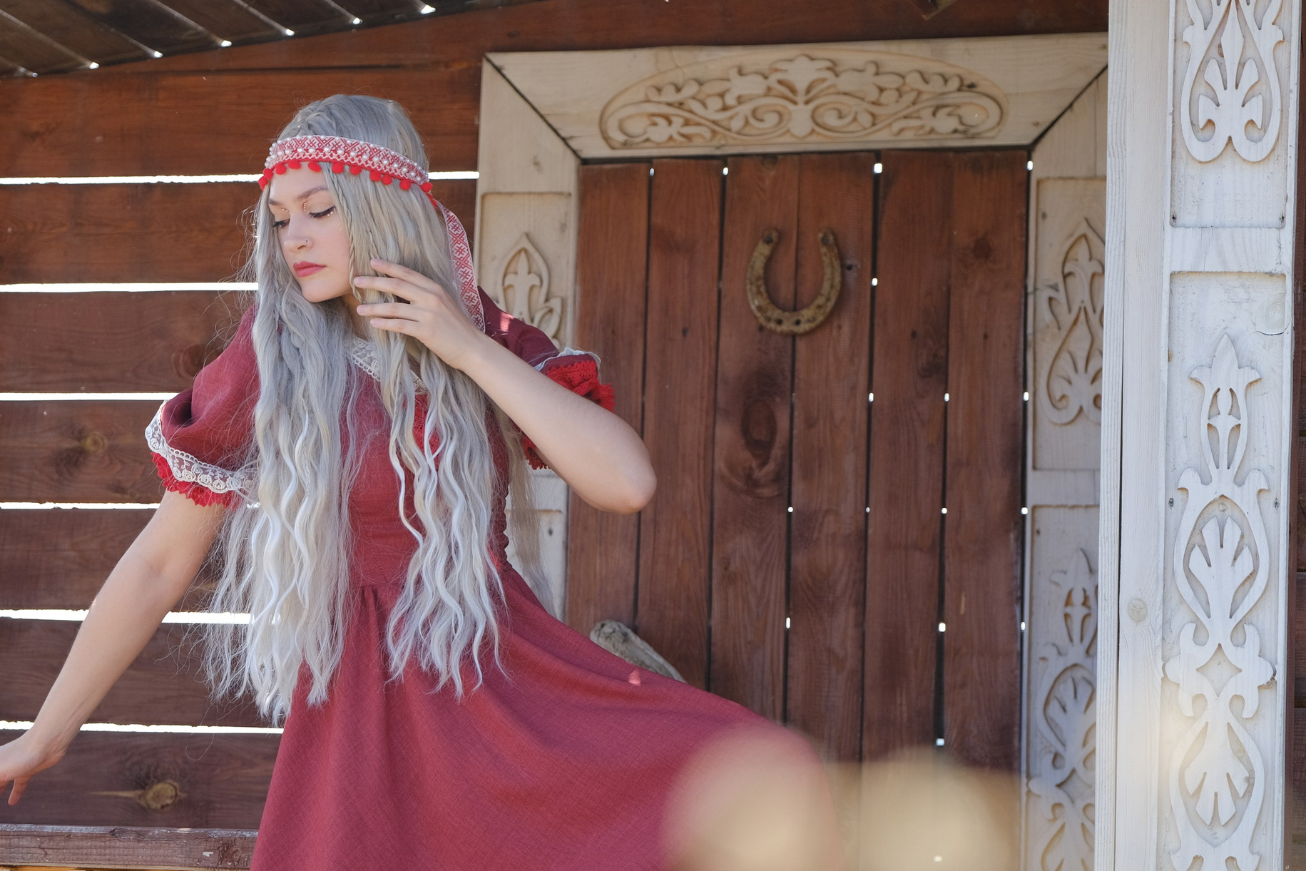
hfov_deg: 14.2
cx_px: 395
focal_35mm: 144
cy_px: 520
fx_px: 5224
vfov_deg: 9.5
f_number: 2.8
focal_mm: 68.7
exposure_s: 1/550
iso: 200
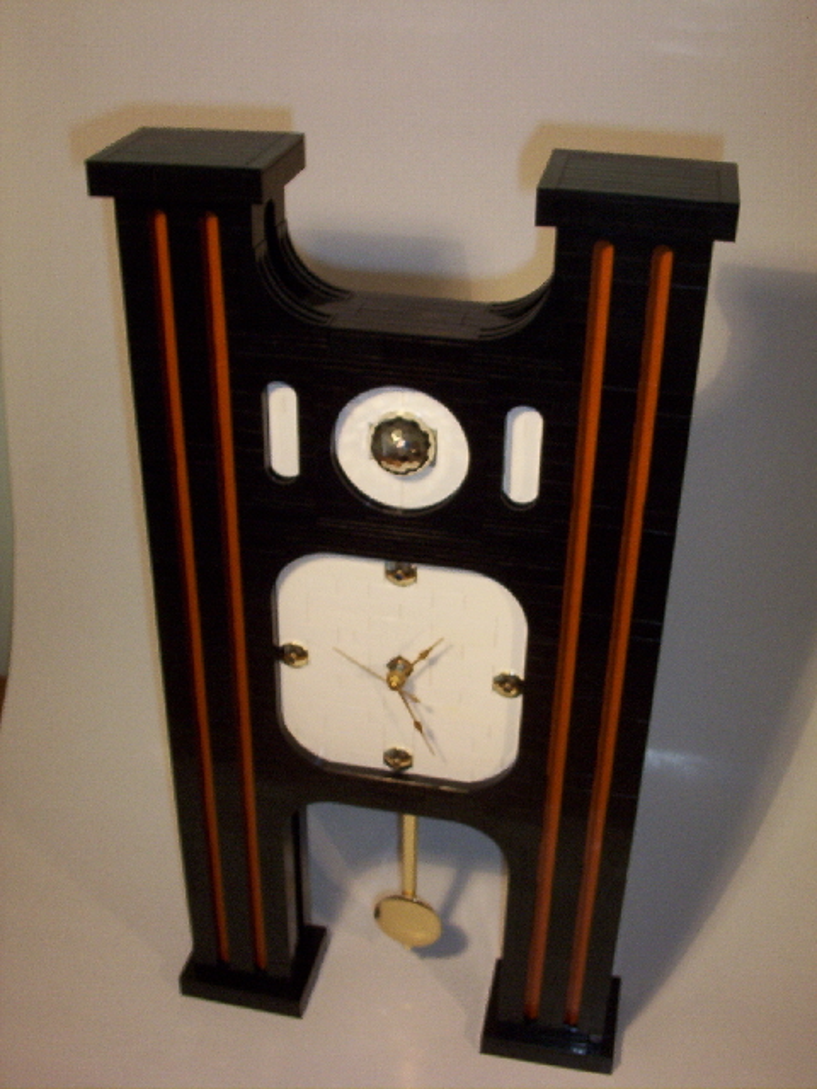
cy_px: 544
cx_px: 408
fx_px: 1227
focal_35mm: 39
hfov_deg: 36.8
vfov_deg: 47.9
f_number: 4.5
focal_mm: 6
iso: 140
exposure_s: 1/30
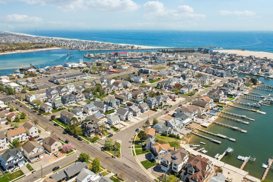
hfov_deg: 67.4
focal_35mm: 27
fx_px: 205
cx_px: 139
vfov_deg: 47.6
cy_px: 73
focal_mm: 8.4
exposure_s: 1/2000
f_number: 2.8
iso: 100
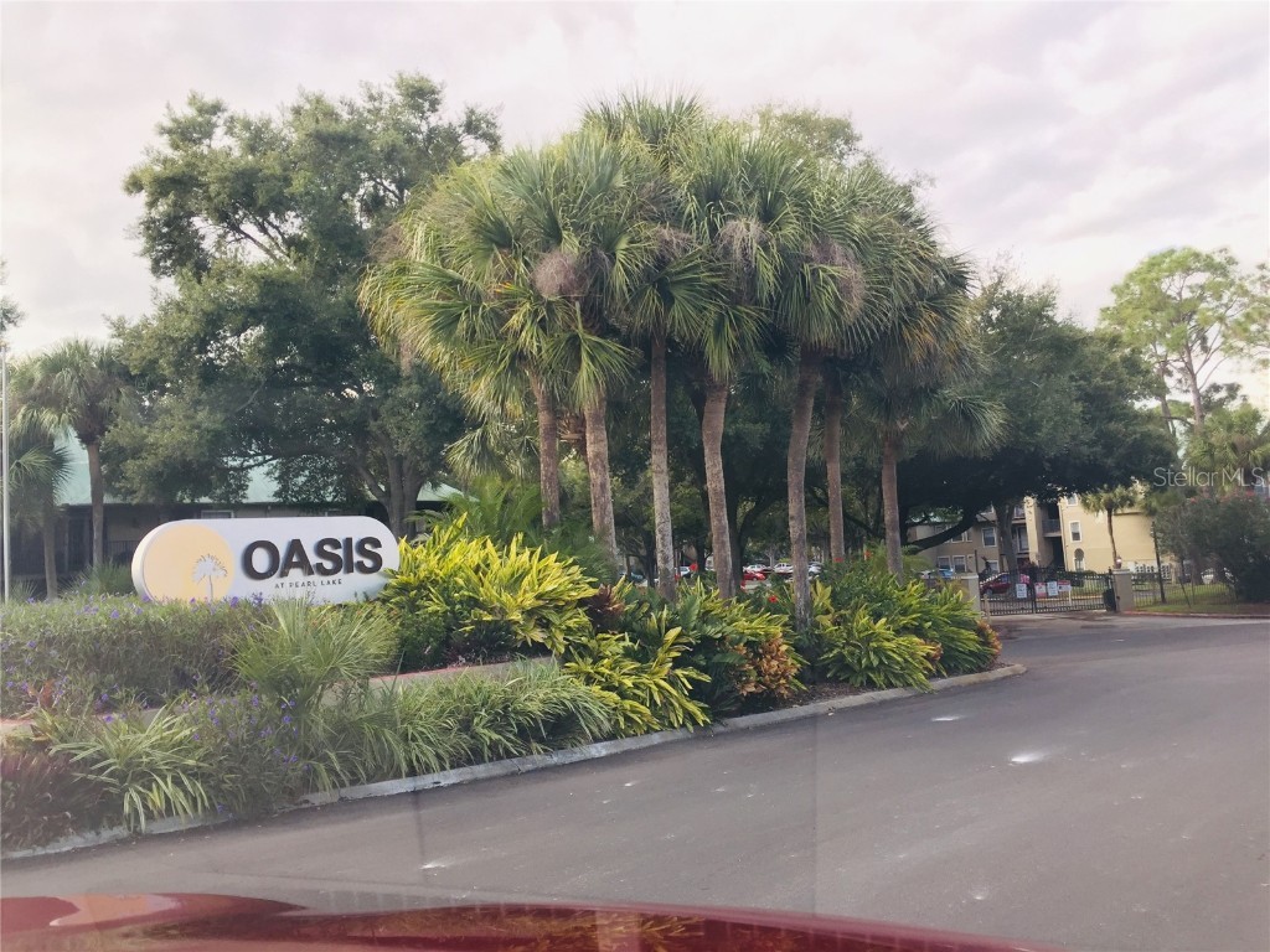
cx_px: 635
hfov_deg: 61.7
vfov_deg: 48.2
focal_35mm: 29
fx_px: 1064
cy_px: 476
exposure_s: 1/120
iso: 40
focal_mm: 4.15
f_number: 2.2
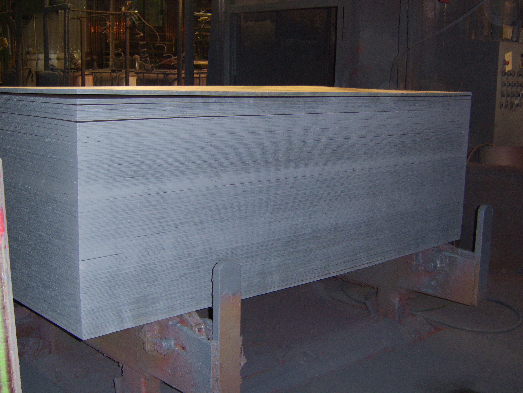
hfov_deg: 49.0
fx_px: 574
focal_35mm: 38
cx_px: 262
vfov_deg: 37.7
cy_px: 196
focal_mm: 9.86
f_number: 2.7
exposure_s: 1/60
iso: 200
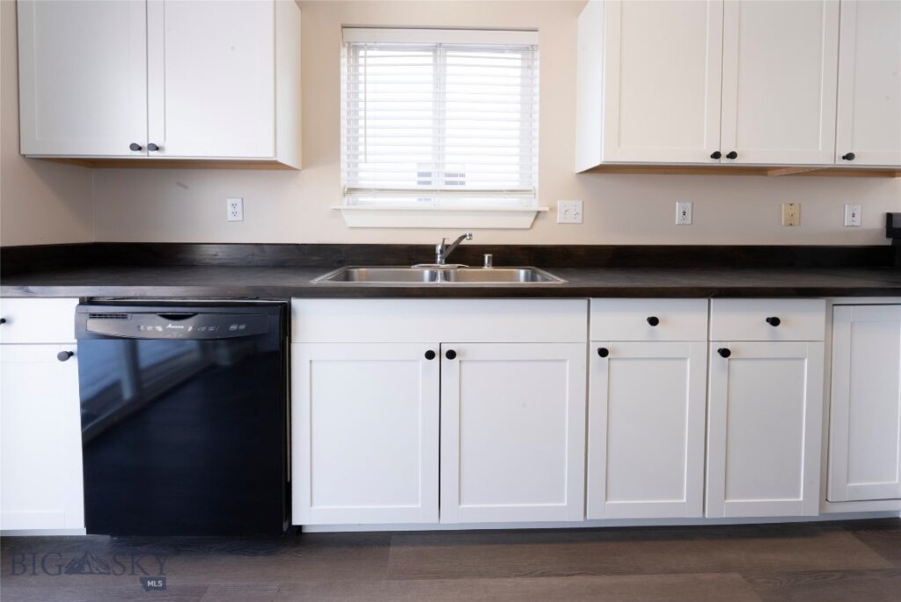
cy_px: 301
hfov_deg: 94.9
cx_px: 450
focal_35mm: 16
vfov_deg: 72.1
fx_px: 413
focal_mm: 16.5
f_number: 16
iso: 200
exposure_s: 1/5
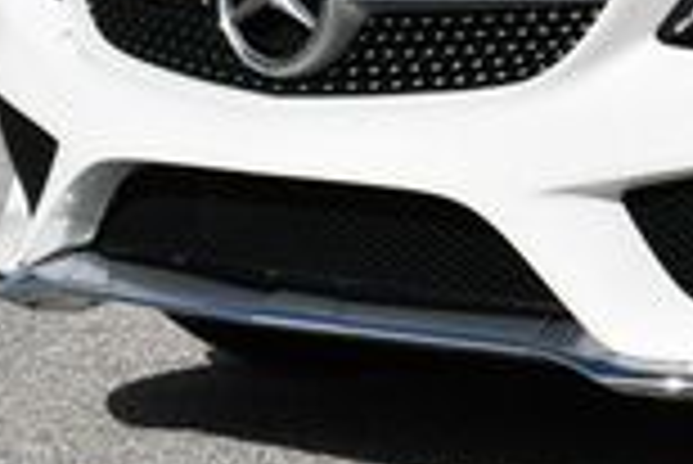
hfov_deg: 8.2
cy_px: -315
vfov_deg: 5.6
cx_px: 1224
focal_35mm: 241
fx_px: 4644
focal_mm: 29
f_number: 10
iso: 100
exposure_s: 1/400
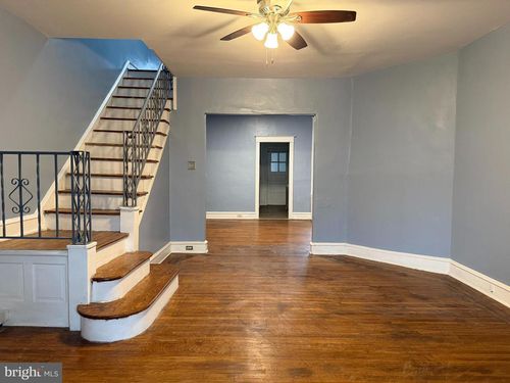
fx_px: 354
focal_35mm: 24
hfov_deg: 71.6
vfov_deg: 56.8
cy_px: 192
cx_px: 255
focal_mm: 6.76
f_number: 1.78
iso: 400
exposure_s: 1/60
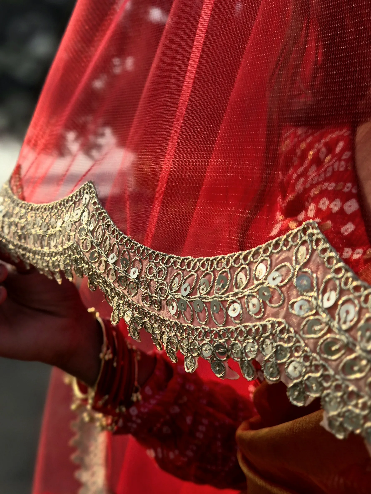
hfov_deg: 58.9
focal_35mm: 23
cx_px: 186
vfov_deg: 73.9
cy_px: 247
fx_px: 329
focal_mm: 5.4
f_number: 1.8
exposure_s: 1/2000
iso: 25
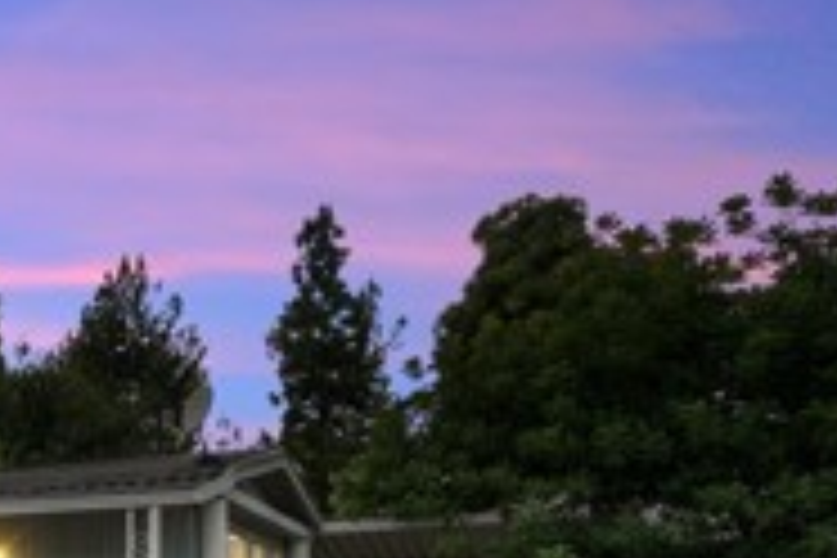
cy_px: 596
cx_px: -418
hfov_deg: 26.0
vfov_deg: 22.7
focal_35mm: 57
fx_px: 1319
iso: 125
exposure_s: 1/100
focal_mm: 11
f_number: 13
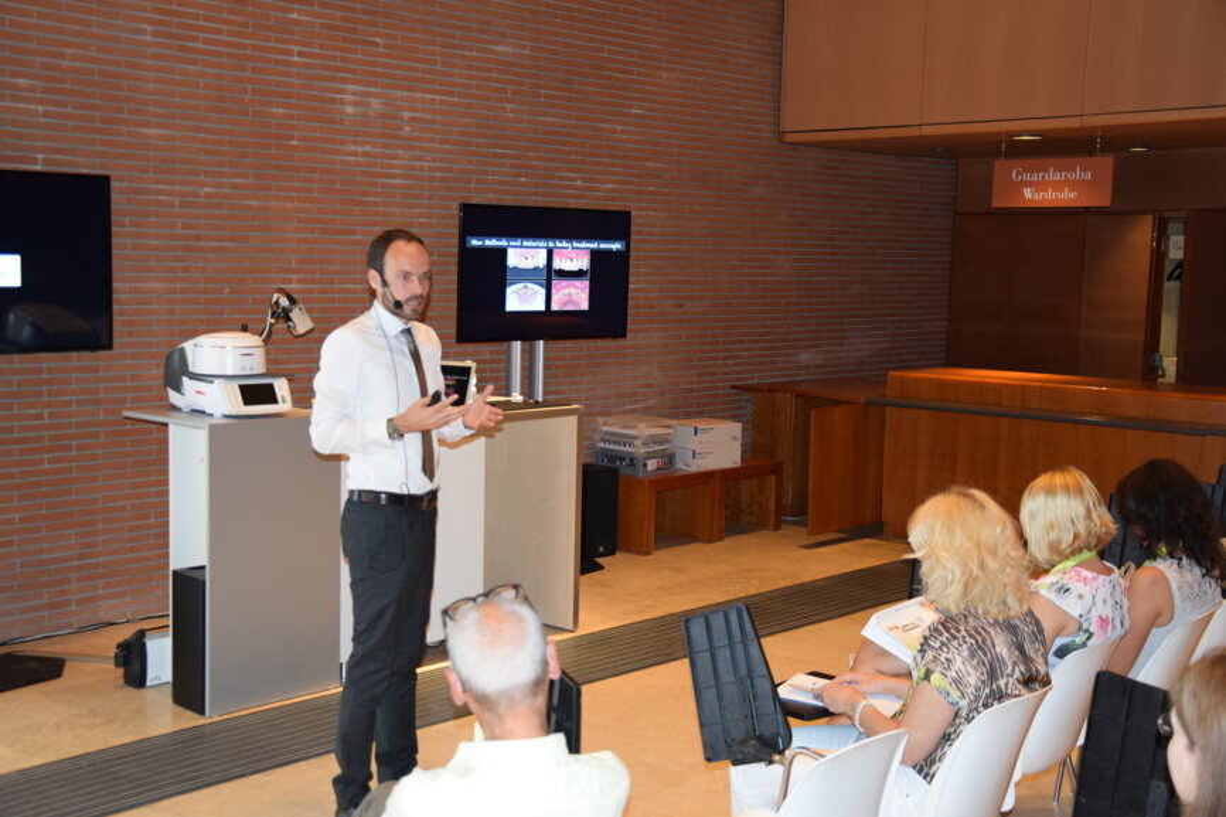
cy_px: 408
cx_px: 613
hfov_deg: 43.6
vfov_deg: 29.9
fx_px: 1532
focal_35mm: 45
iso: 1600
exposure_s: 1/60
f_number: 4.2
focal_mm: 30
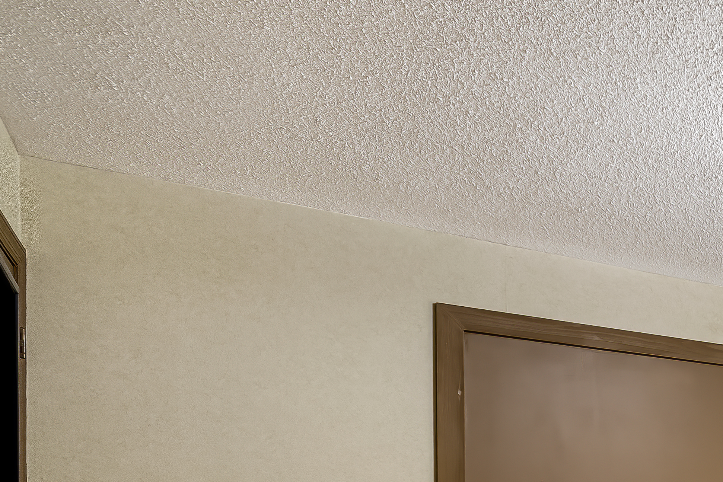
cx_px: 990
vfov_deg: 27.6
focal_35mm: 43
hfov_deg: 31.7
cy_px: 571
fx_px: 864
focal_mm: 10
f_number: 9
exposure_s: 1.6
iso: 400
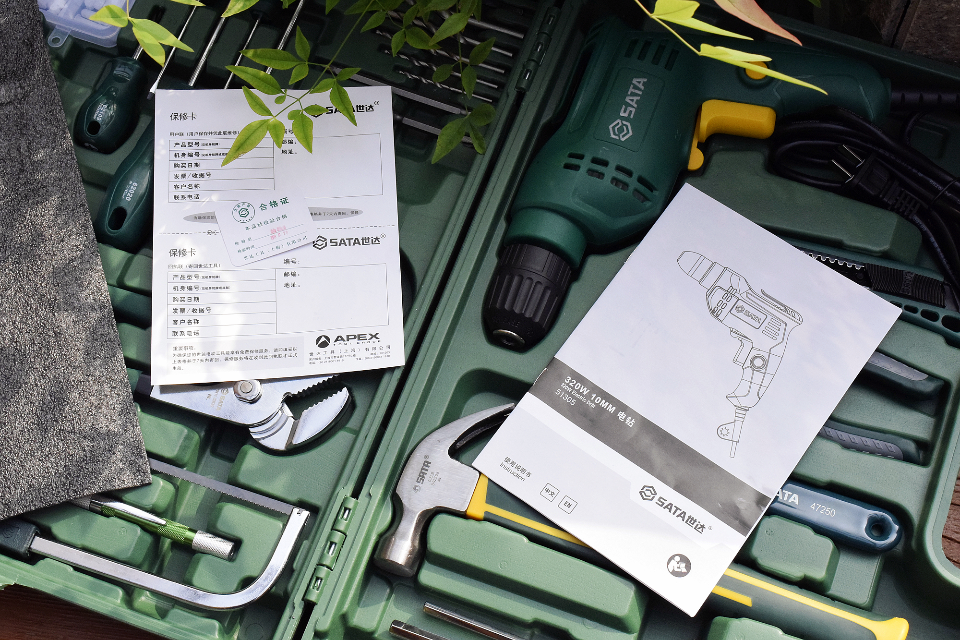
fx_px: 1680
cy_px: 320
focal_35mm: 63
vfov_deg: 21.6
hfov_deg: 31.9
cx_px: 480
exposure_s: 1/800
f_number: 14
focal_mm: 42
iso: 3200
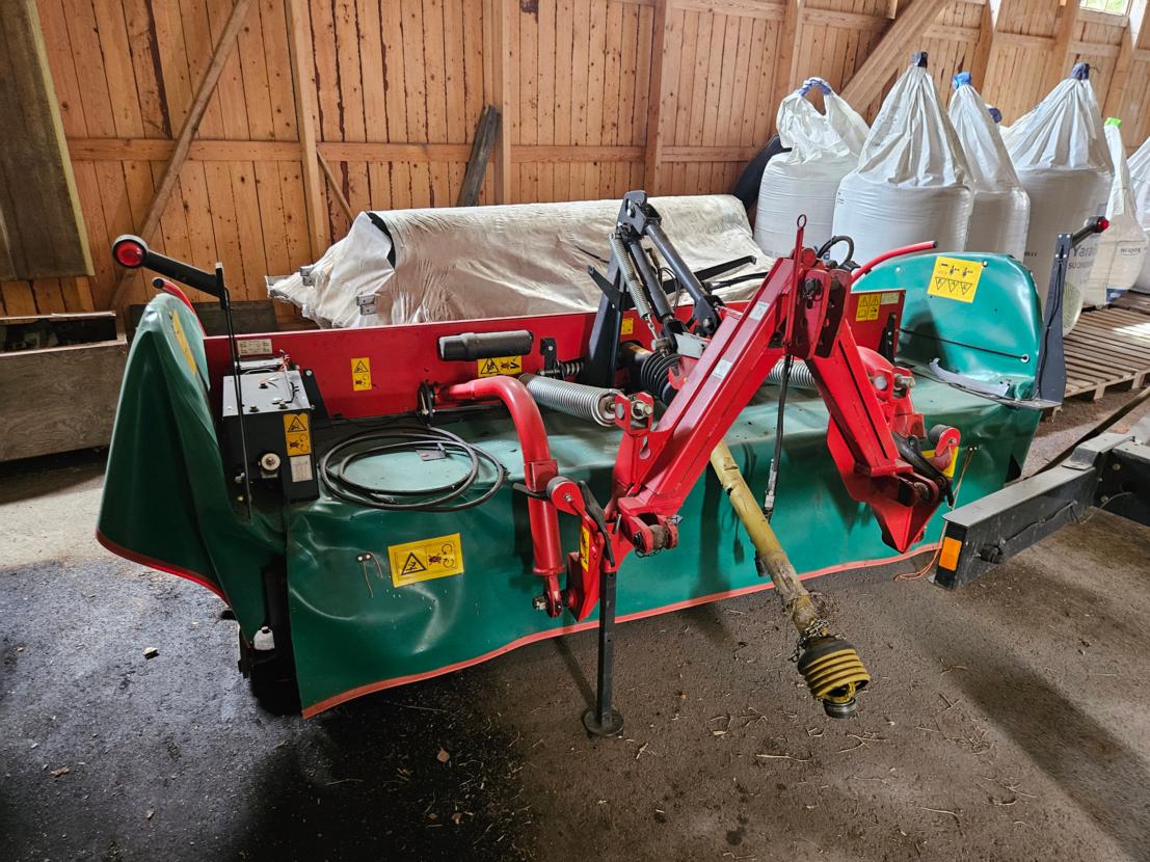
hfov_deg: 73.9
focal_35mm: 23
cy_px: 431
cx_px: 575
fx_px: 764
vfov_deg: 58.9
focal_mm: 5.4
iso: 500
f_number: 1.8
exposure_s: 1/25
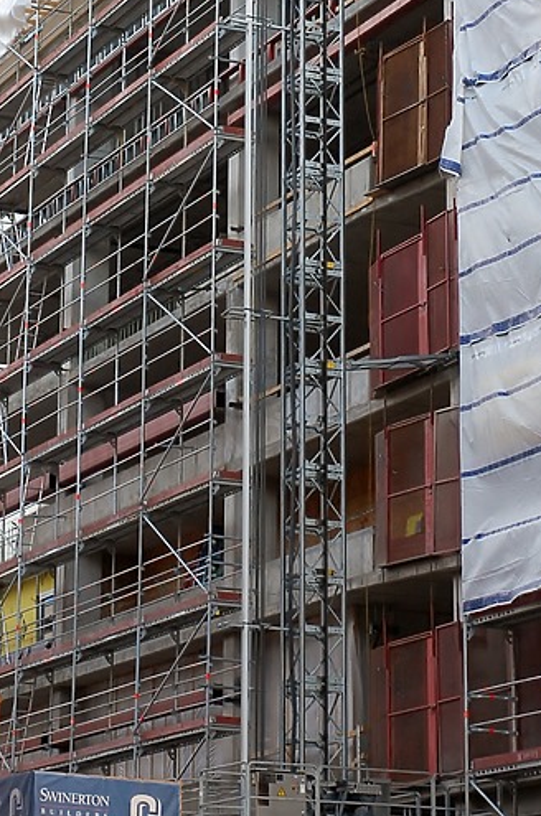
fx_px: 2965
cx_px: 161
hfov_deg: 10.4
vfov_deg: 15.5
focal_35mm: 131
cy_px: 114
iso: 400
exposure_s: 1/125
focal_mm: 48
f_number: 9
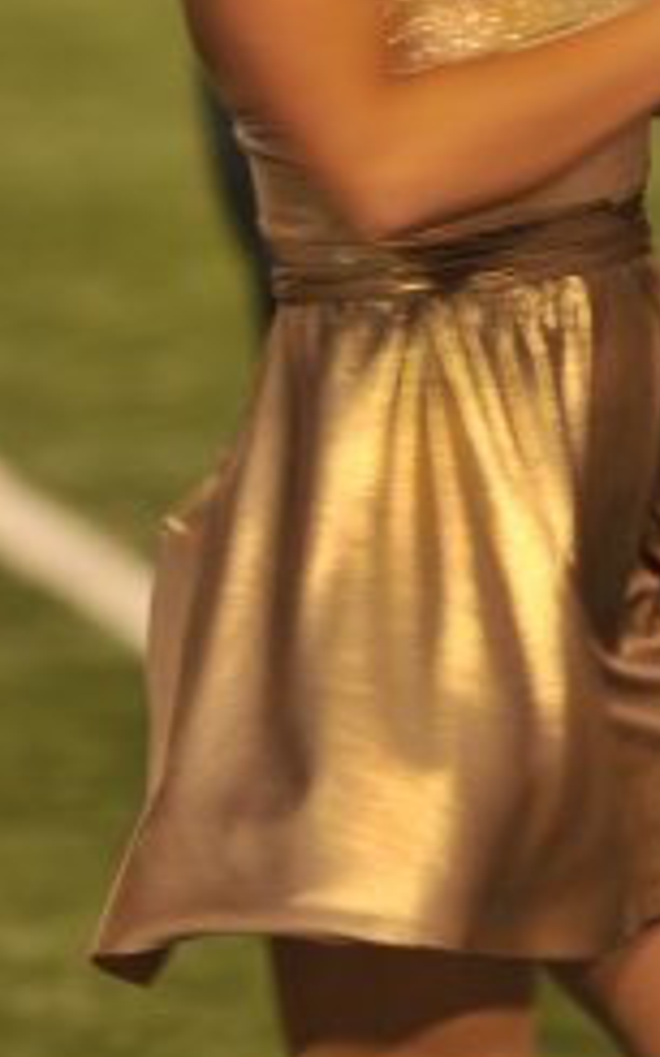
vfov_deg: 4.3
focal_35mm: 487
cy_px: 414
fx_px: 14024
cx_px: 339
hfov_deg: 2.7
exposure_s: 1/80
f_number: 2.8
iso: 200
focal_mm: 130
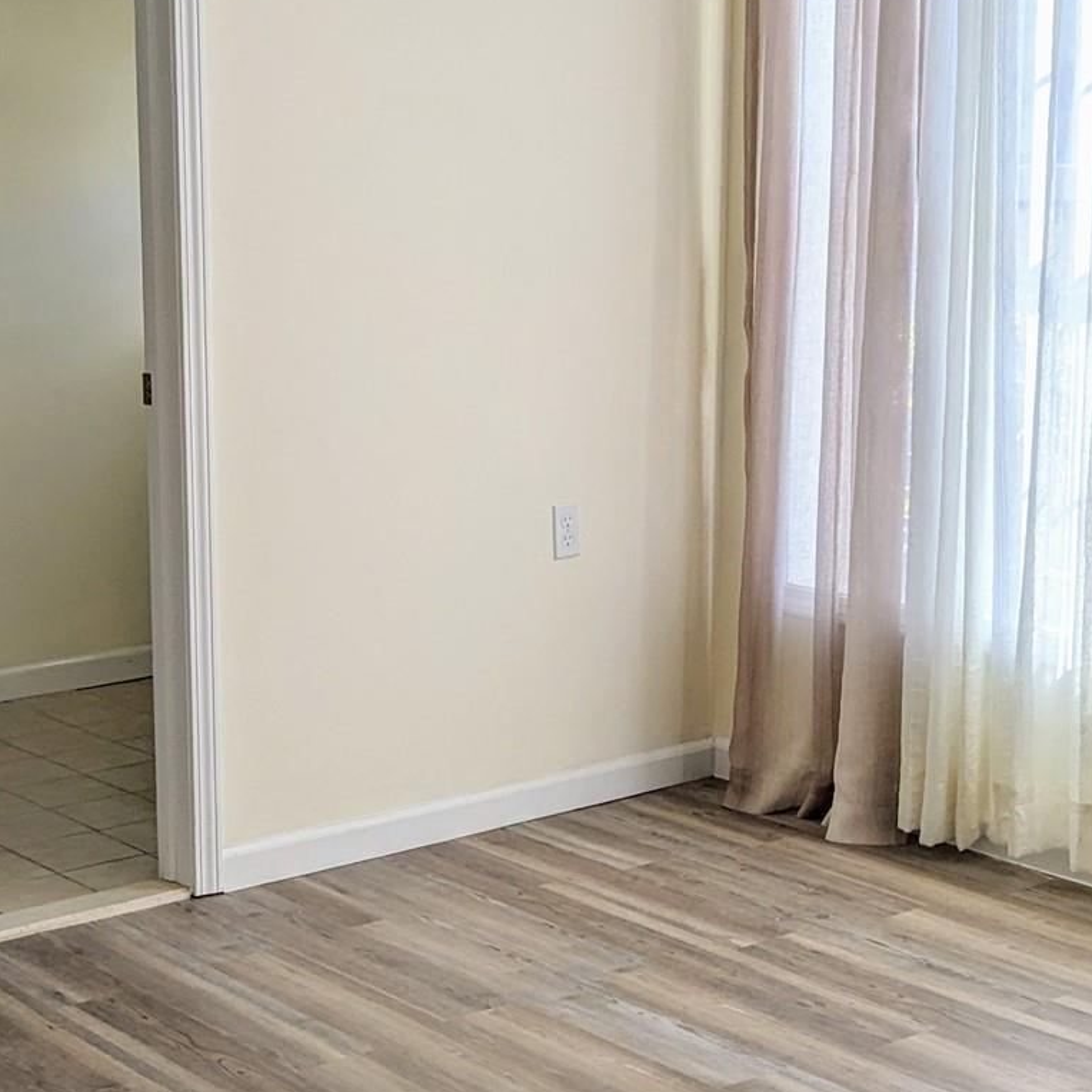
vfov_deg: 26.9
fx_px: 2284
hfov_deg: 26.7
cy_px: 552
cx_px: 340
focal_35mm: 64
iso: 47
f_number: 1.73
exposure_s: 1/425
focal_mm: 4.38
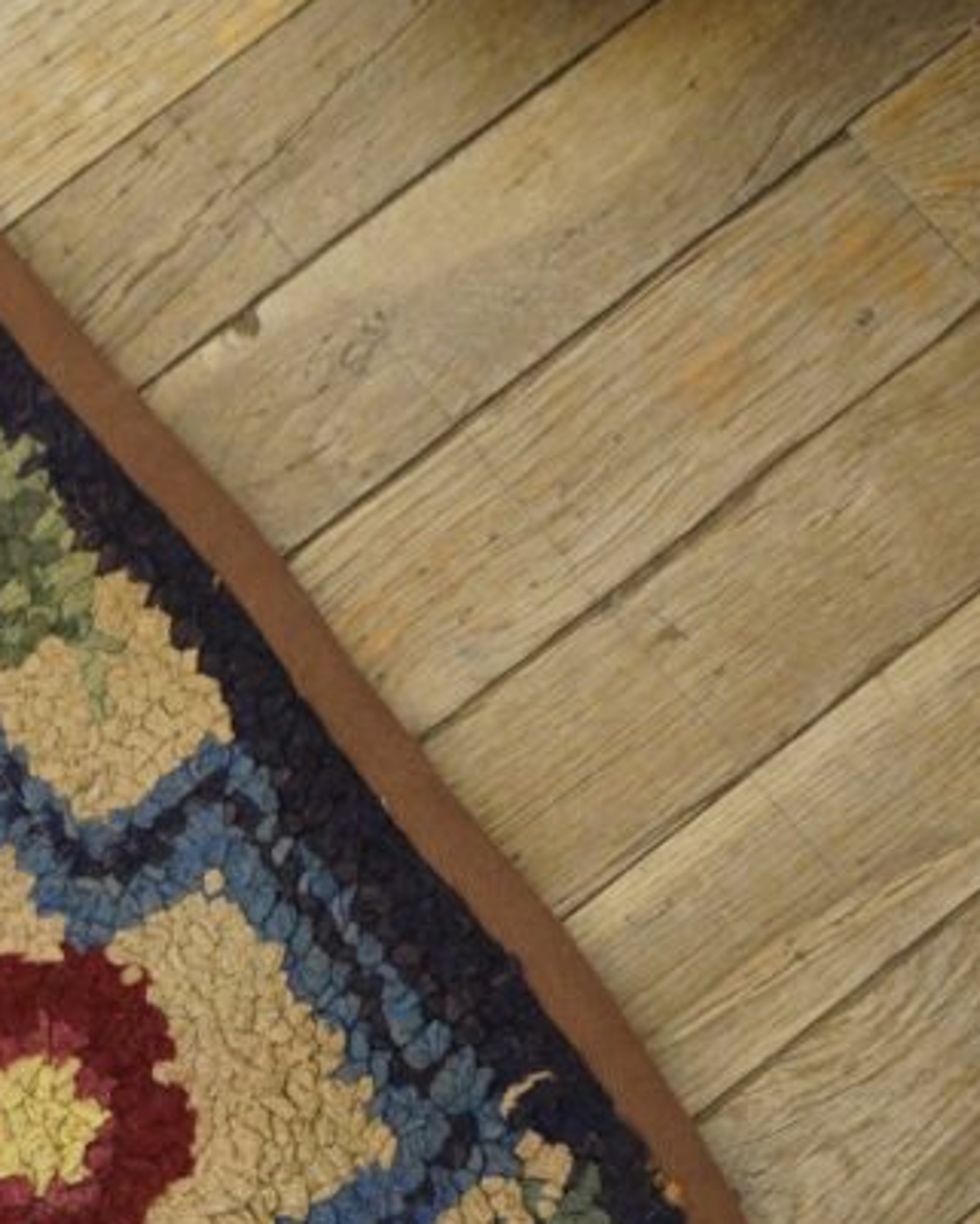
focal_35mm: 57
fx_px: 2066
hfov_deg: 25.8
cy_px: 981
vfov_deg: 32.1
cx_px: 101
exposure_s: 1/160
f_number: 4
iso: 2000
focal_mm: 18
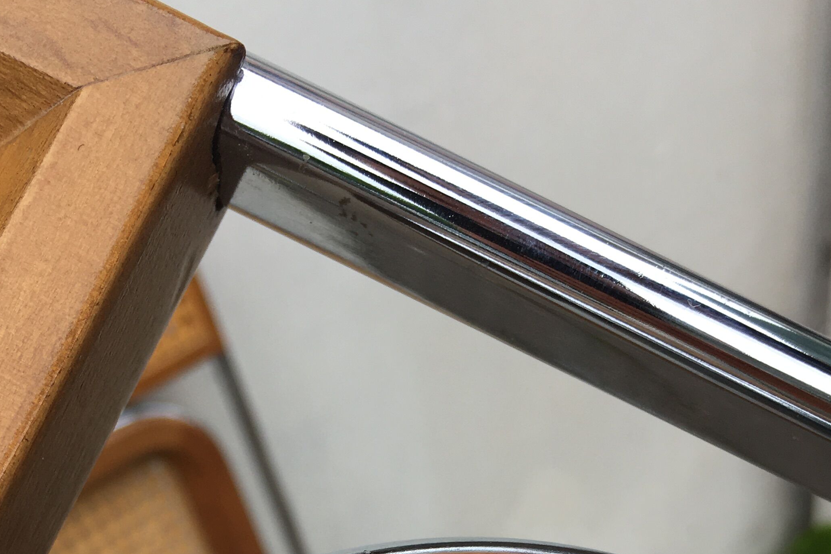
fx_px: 1362
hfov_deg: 33.9
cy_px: 779
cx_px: 368
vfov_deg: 20.4
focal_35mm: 59
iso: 25
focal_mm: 4.15
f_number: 2.2
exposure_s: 1/411
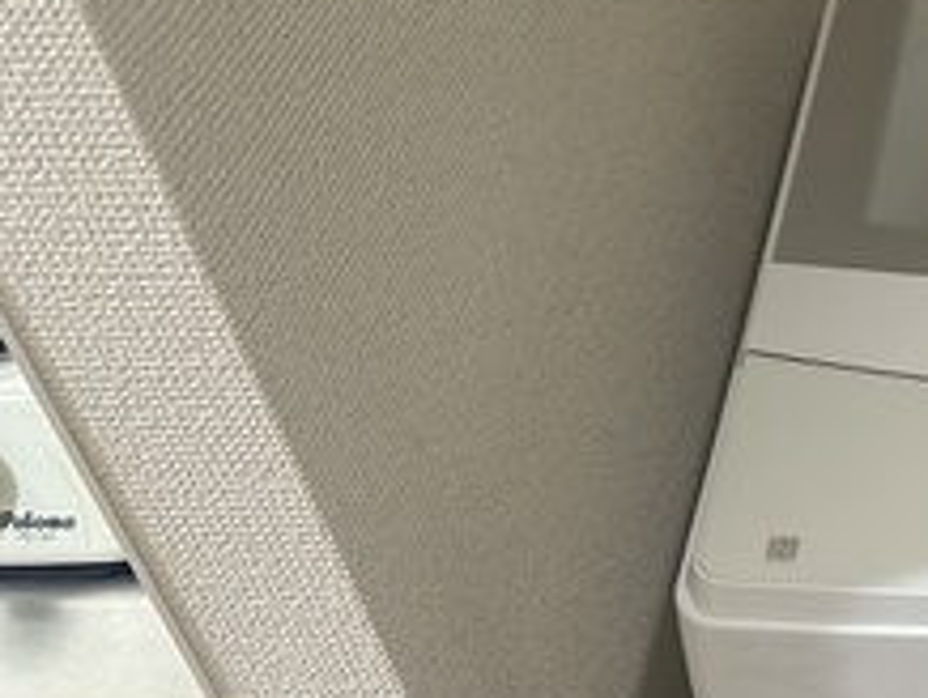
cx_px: 1388
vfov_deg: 18.8
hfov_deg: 21.3
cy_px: 645
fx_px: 2067
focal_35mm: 77
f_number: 1.78
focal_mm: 6.86
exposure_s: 1/60
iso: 200
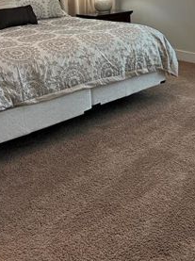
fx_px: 376
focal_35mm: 50
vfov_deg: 35.4
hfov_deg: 28.8
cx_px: 132
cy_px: 15
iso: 80
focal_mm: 5.7
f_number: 1.5
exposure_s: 1/60
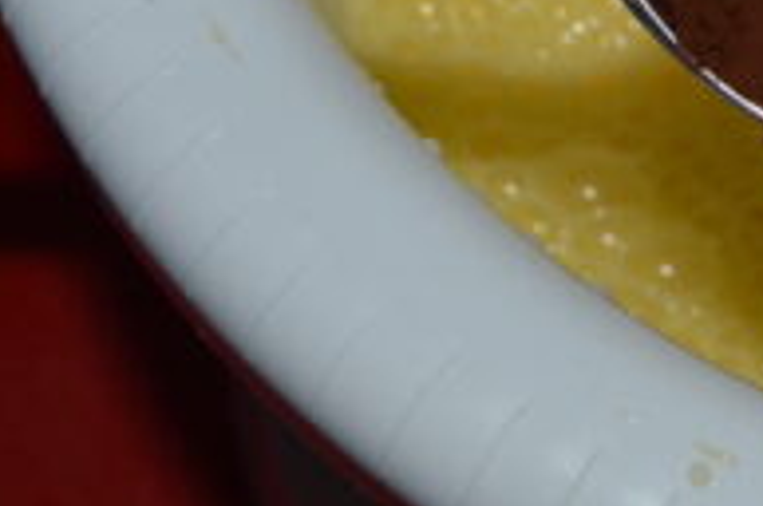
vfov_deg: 9.0
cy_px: 45
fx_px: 3216
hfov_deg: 12.7
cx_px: 1190
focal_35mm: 152
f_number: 8
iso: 100
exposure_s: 1/60
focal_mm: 28
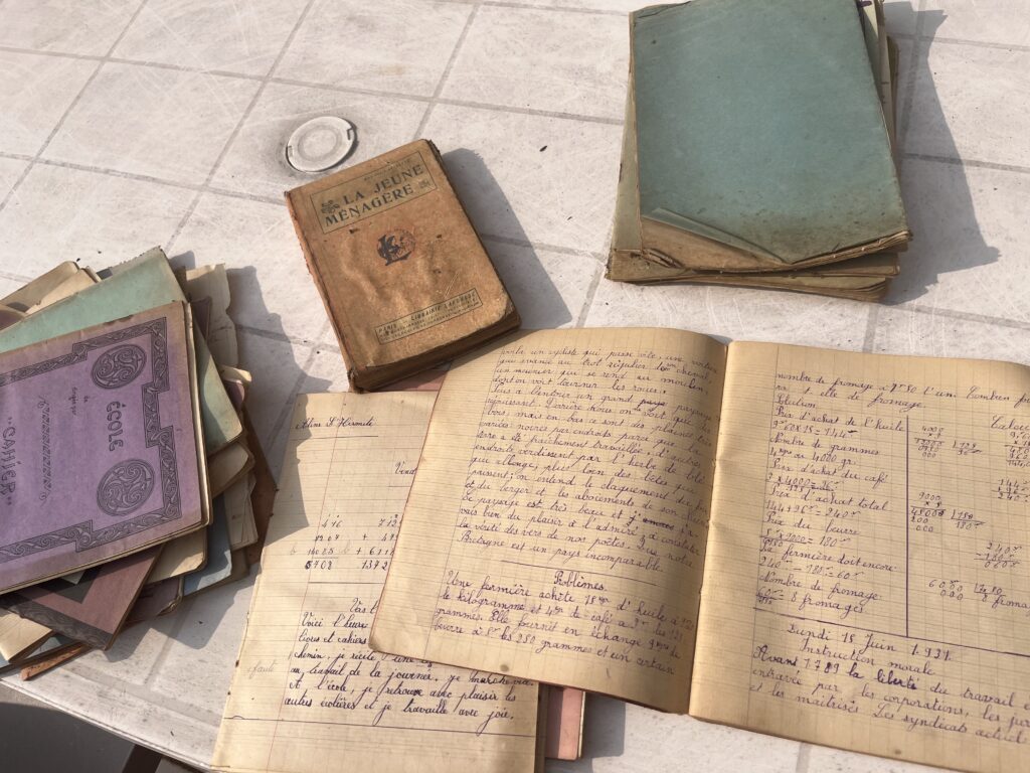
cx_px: 515
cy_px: 386
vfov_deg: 53.1
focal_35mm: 26
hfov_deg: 67.3
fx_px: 774
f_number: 1.6
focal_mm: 5.1
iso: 50
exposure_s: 1/4484
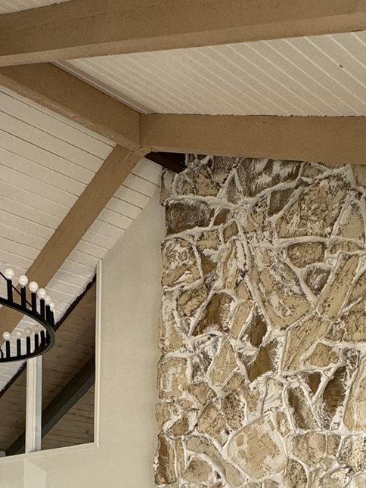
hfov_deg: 29.1
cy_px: 577
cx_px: 213
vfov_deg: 32.1
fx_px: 705
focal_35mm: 50
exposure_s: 1/99
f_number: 2.2
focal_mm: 2.22
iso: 125
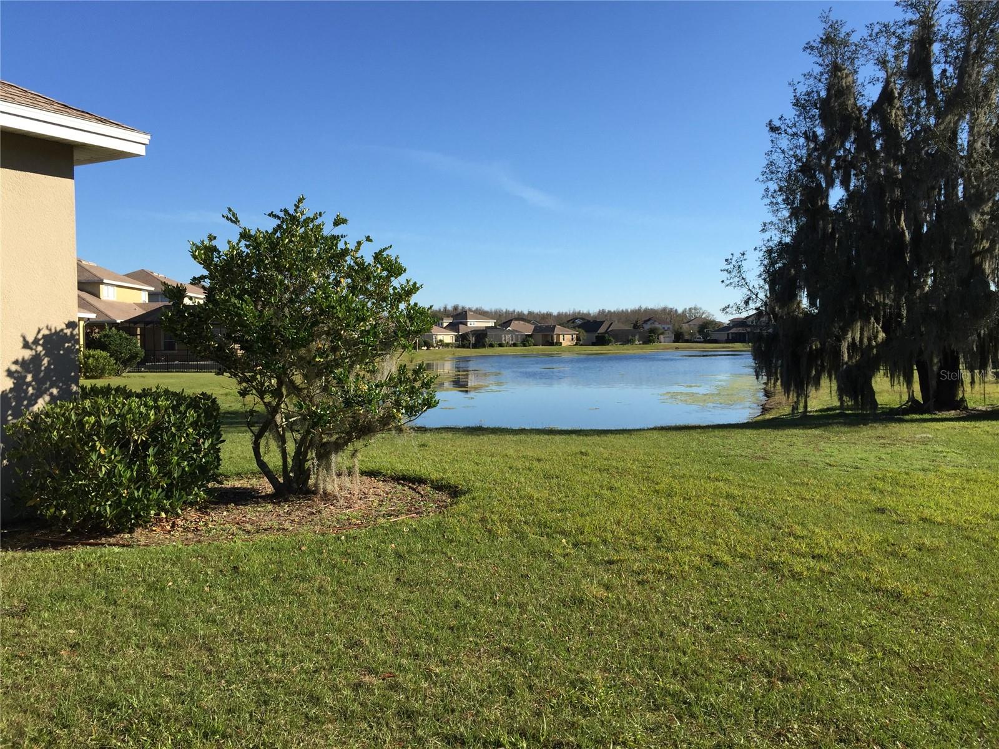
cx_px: 500
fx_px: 837
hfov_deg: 61.7
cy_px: 374
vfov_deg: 48.2
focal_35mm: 29
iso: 32
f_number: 2.2
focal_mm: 4.15
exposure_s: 1/1582
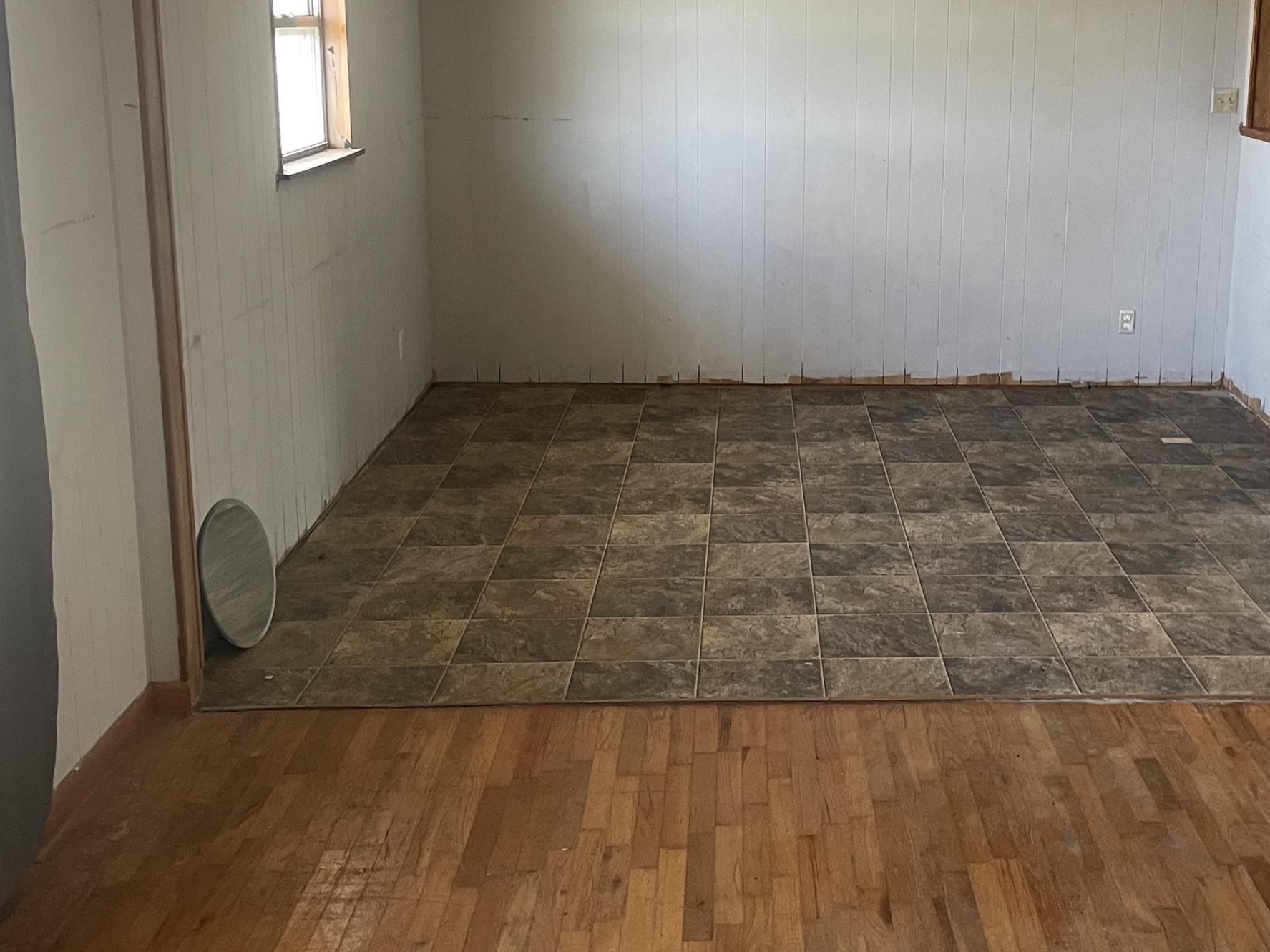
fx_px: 1651
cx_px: 833
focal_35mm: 45
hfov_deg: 41.6
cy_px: 360
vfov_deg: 32.0
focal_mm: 4.2
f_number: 1.6
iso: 250
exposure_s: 1/60
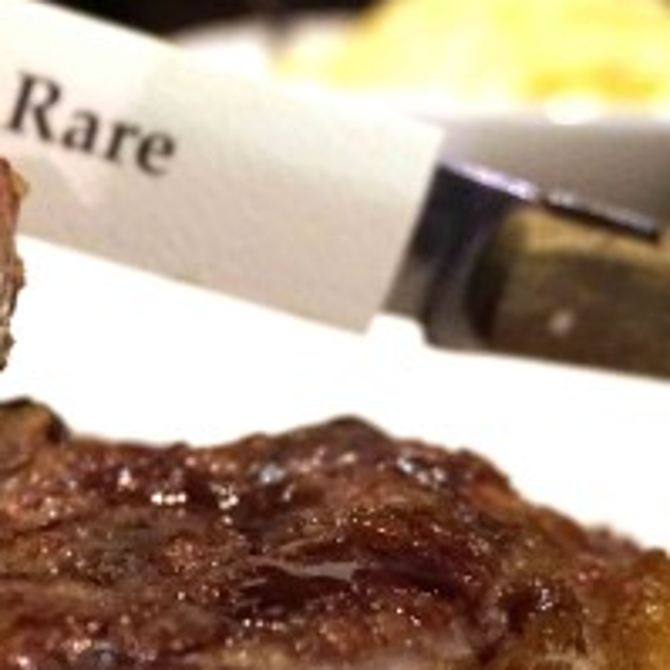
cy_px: 557
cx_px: -152
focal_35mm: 100
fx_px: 2190
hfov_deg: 16.6
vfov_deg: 17.2
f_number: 4.5
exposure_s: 1/20
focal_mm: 26
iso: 3200
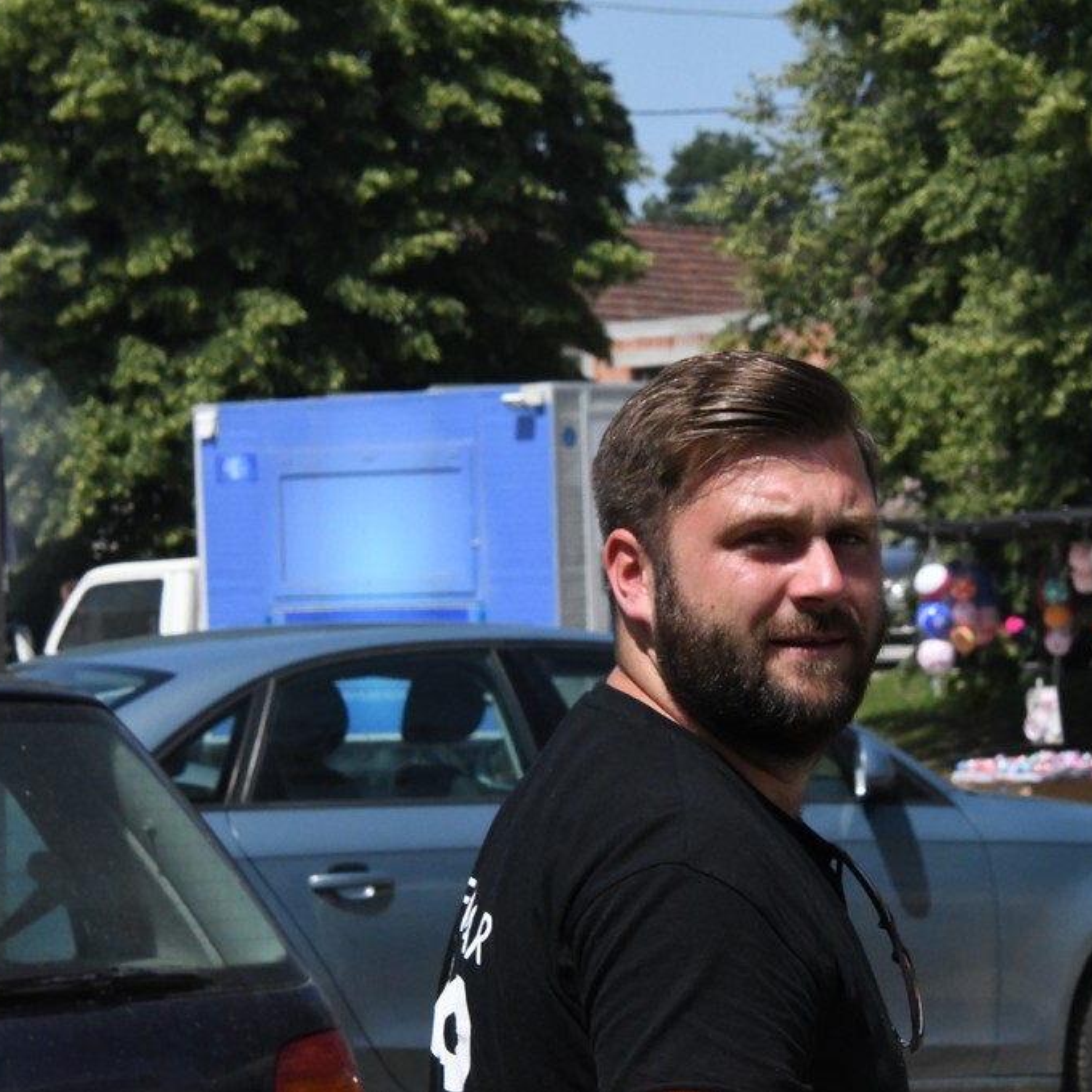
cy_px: 547
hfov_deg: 10.6
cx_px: 724
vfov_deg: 10.6
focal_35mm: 165
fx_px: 5889
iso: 6400
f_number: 18
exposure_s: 1/5000
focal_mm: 86
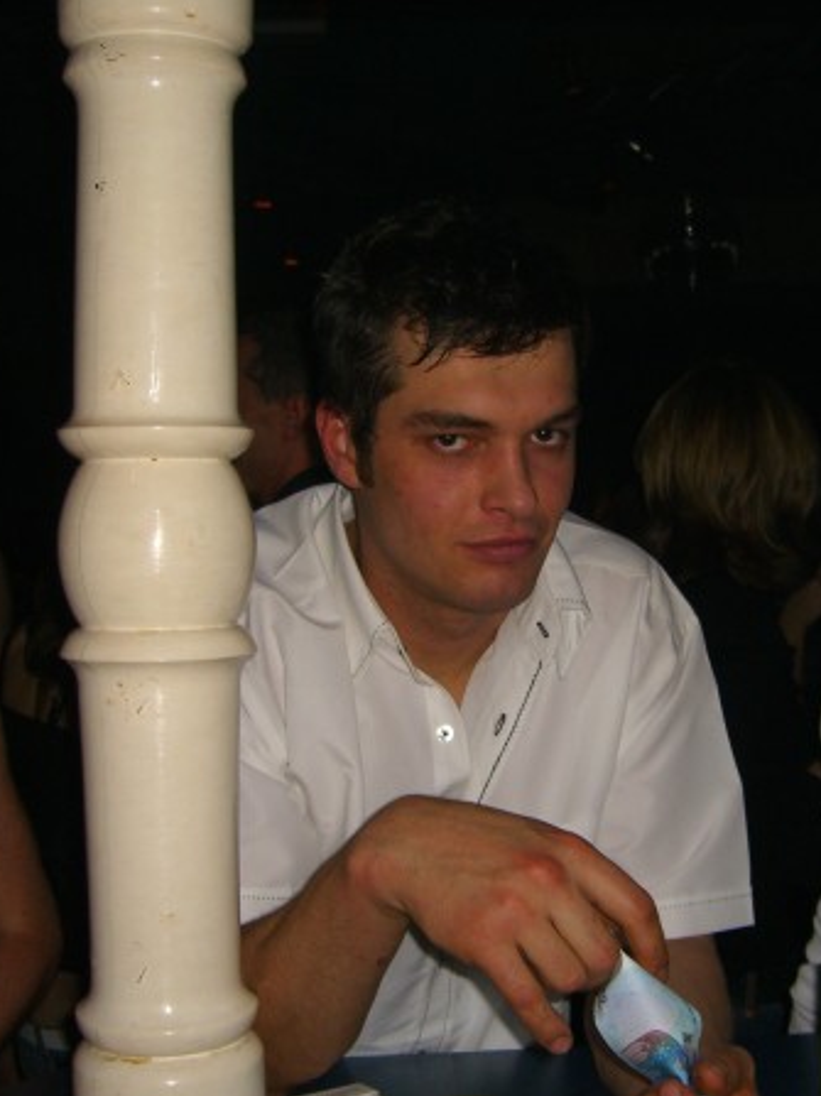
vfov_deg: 37.5
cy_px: 549
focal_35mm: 51
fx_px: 1614
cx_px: 542
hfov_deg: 28.4
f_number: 2.8
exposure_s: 1/60
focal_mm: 7.9
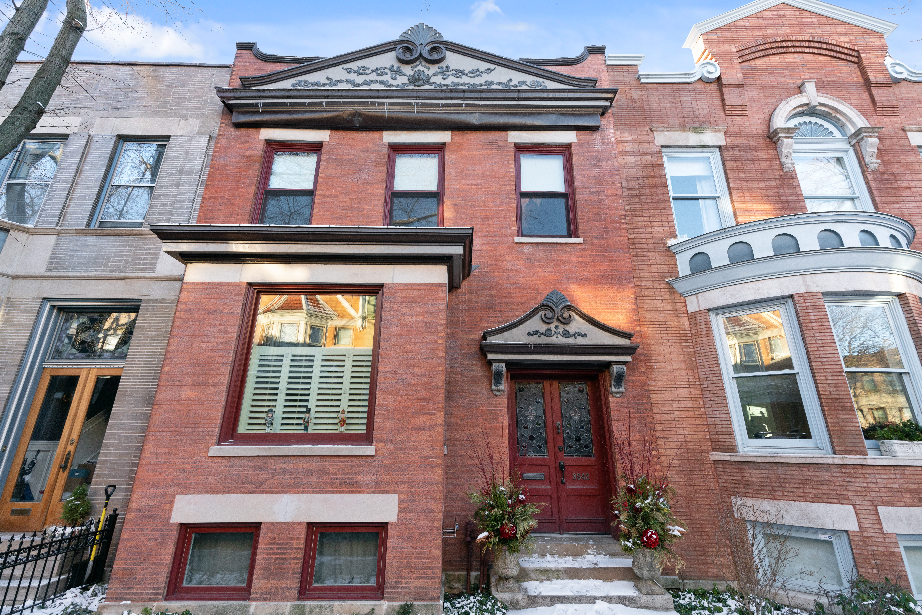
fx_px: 410
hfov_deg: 96.7
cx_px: 461
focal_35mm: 16
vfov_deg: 73.8
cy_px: 308
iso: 320
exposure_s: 1/160
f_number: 7.1
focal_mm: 16
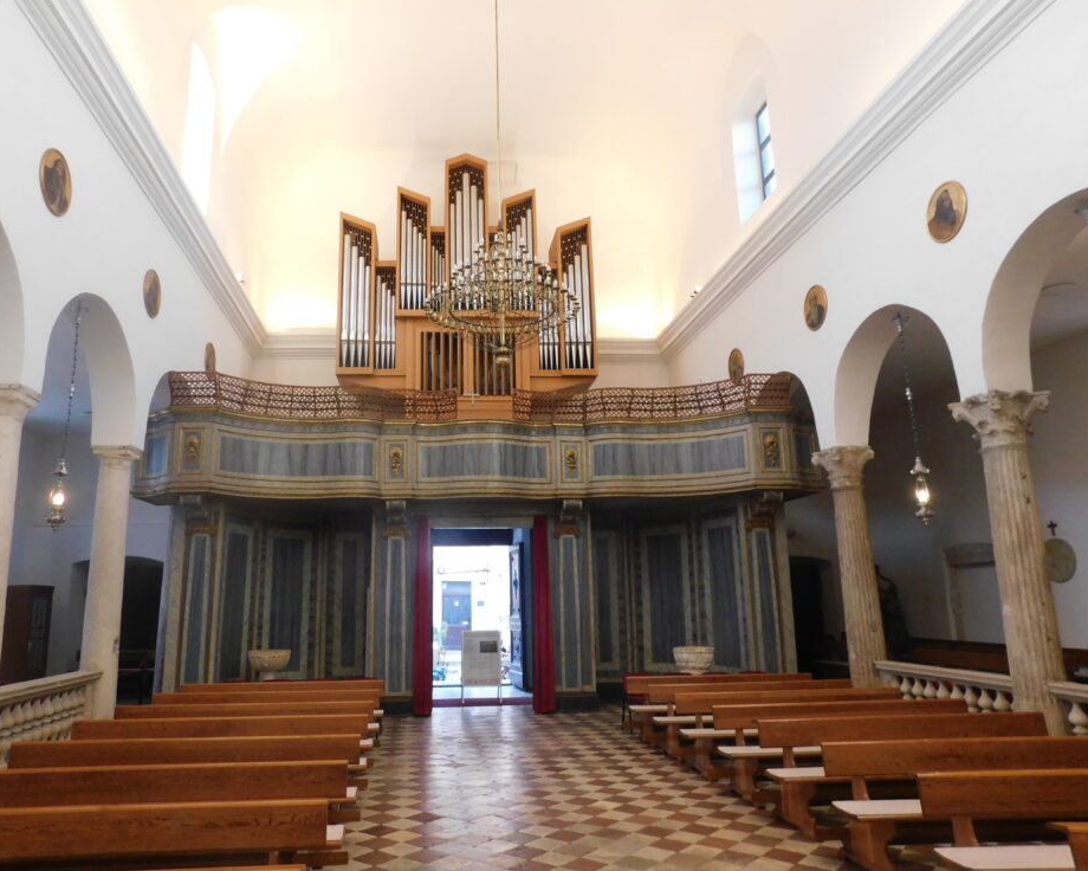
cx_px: 487
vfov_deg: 56.8
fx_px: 805
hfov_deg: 67.9
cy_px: 424
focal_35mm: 25
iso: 360
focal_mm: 4
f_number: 3
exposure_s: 1/30
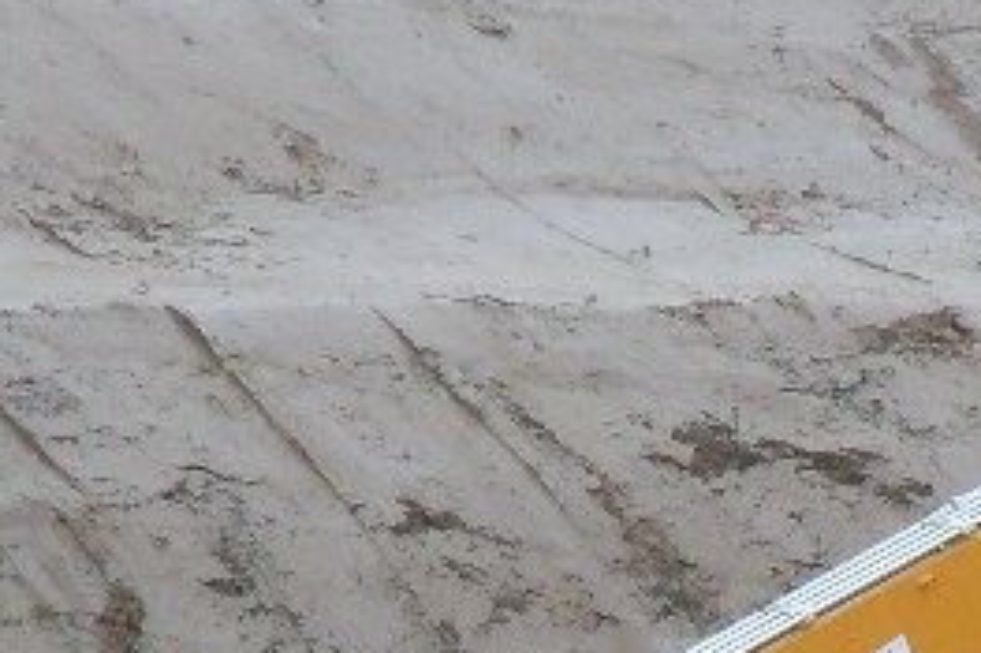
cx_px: 895
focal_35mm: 633
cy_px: 918
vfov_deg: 2.2
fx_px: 17238
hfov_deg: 3.3
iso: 320
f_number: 4.7
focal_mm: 36
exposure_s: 1/160
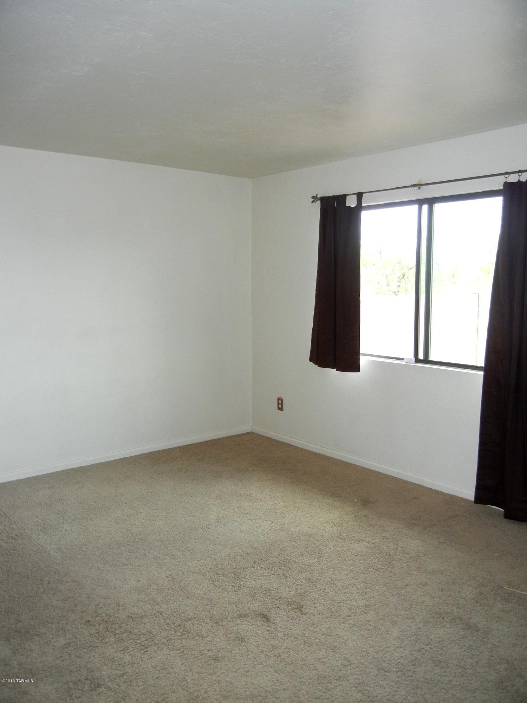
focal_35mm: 30
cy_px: 352
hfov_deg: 46.8
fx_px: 609
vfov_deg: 60.0
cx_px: 264
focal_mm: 5.4
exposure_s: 1/96.4
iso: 230
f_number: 3.5
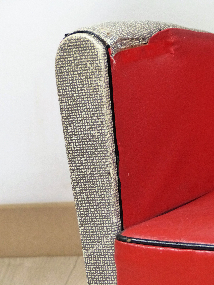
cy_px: 142
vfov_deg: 15.2
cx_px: 107
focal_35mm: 130
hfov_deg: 11.4
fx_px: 1072
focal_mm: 21.4
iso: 800
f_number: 2.8
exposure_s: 1/60
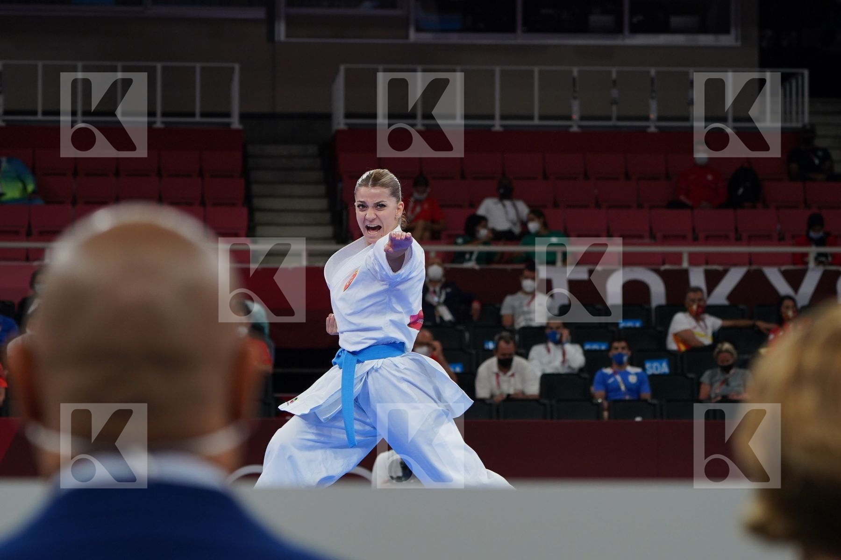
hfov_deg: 13.7
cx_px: 420
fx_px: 3504
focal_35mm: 150
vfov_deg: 9.1
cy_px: 280
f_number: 4.5
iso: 800
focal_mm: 100
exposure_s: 1/500
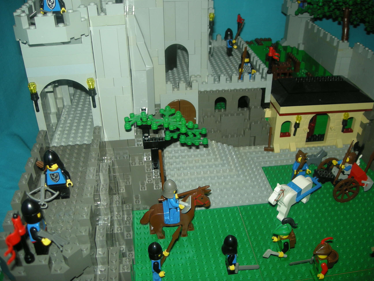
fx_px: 378
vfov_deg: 40.7
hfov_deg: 52.6
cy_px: 140
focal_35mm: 35
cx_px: 187
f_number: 2.8
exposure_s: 1/60
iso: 50
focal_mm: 5.7
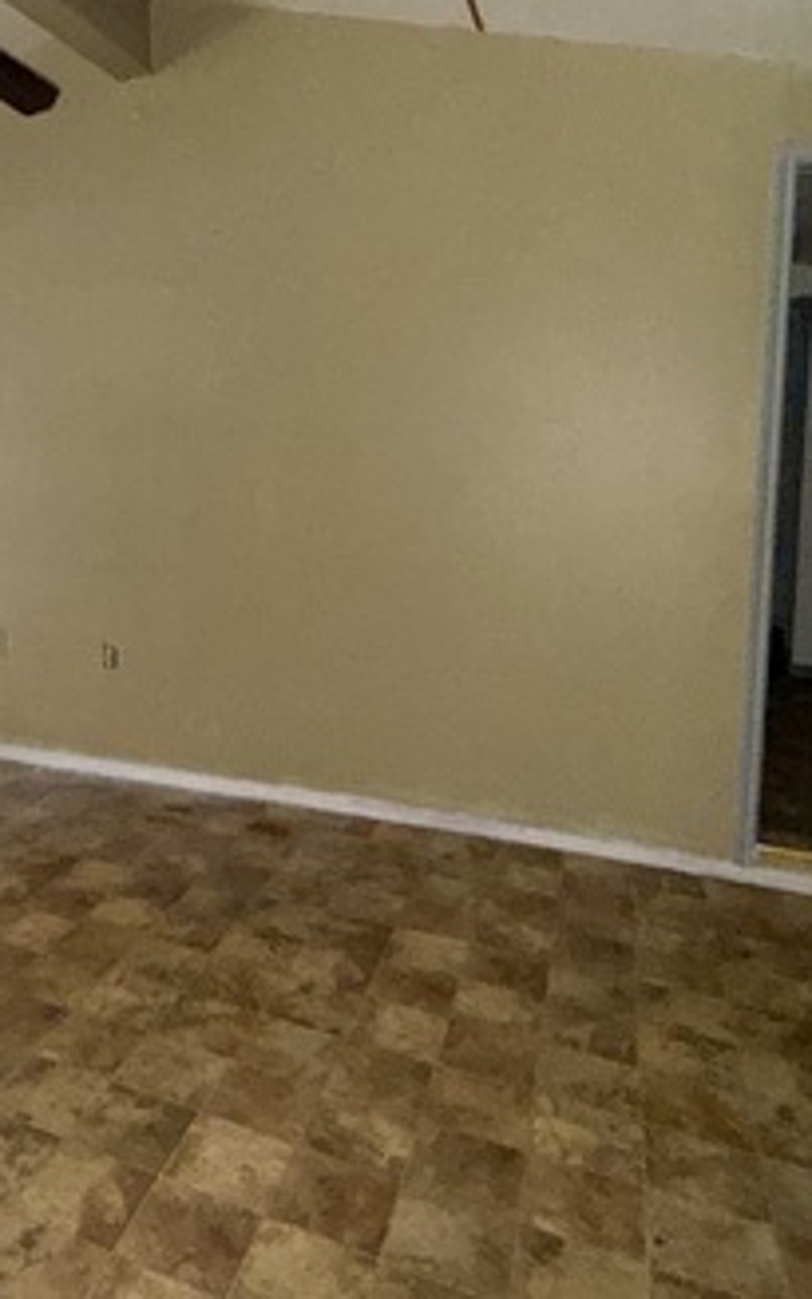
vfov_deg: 64.3
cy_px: 547
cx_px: 107
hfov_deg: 40.4
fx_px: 1027
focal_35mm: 29
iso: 640
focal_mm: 2.22
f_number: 2.2
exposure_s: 1/40
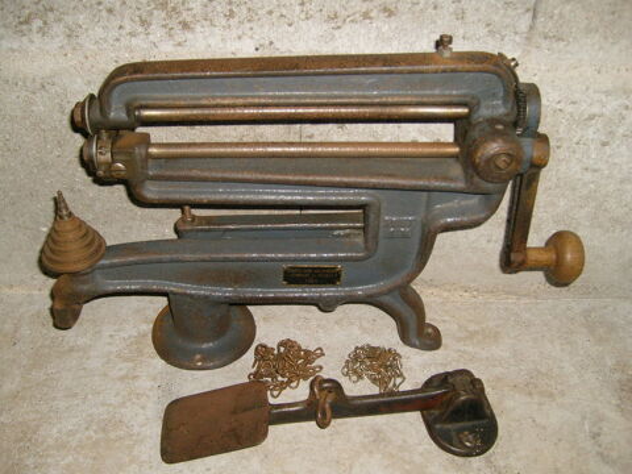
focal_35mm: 35
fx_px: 639
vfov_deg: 40.7
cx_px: 316
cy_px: 237
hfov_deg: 52.6
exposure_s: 1/45
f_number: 2.8
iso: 100
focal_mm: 5.8
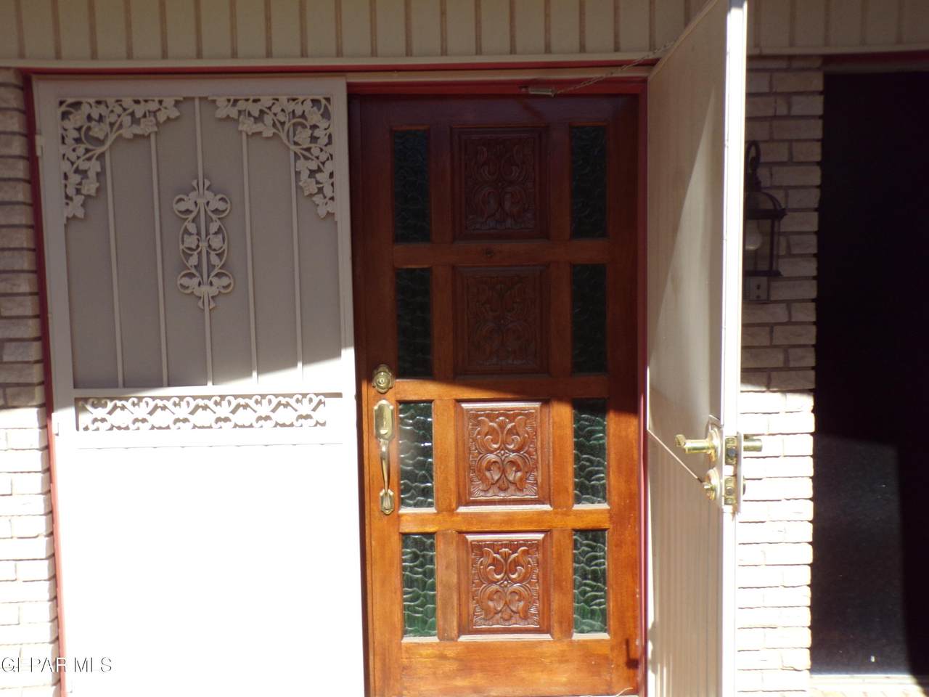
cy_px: 348
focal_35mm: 32
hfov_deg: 56.8
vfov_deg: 44.2
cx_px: 464
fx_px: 859
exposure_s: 1/480
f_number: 4.8
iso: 80
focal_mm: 5.8
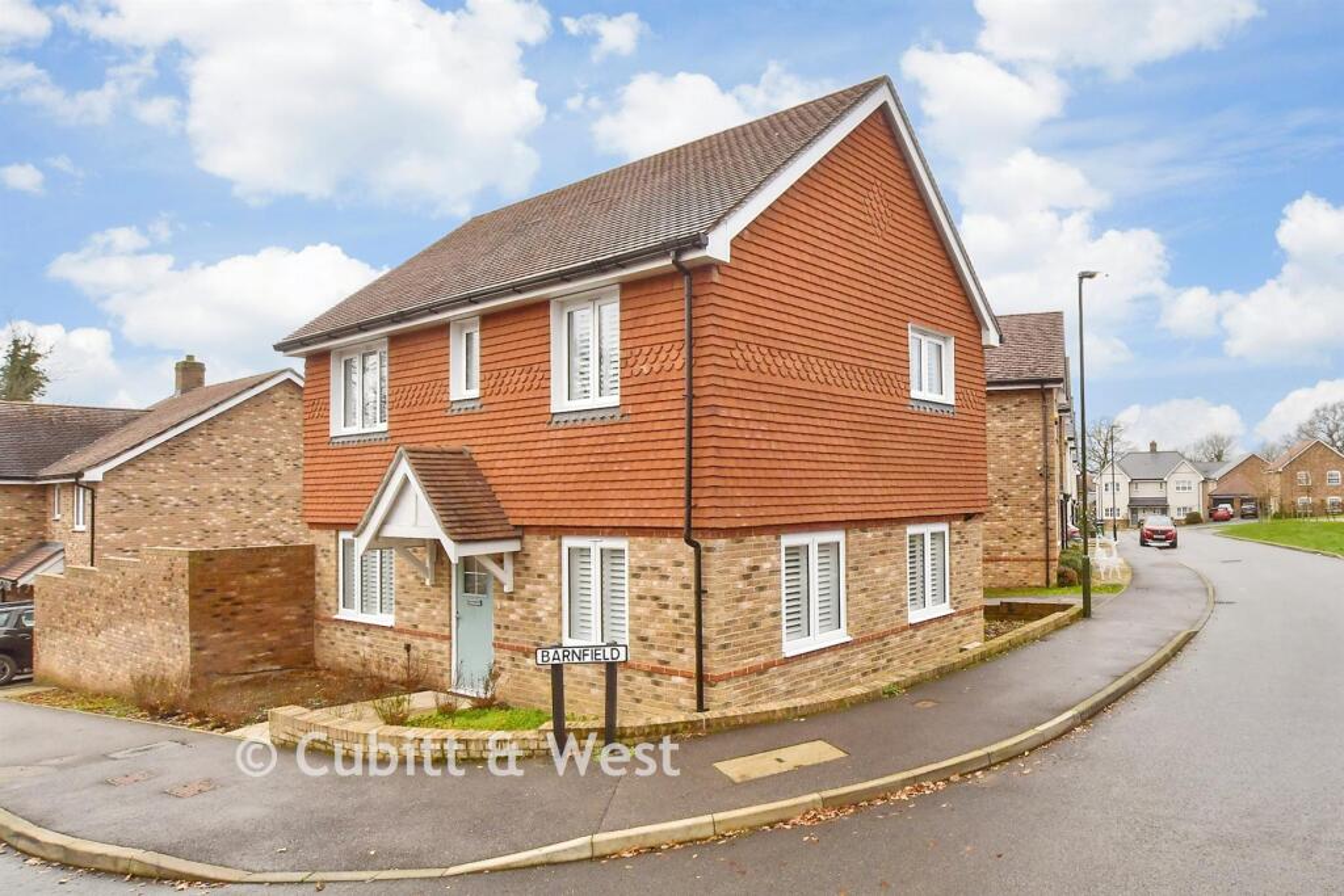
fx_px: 560
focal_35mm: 15
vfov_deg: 77.3
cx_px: 672
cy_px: 448
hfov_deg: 100.4
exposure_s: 1/400
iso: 400
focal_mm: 10
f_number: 8
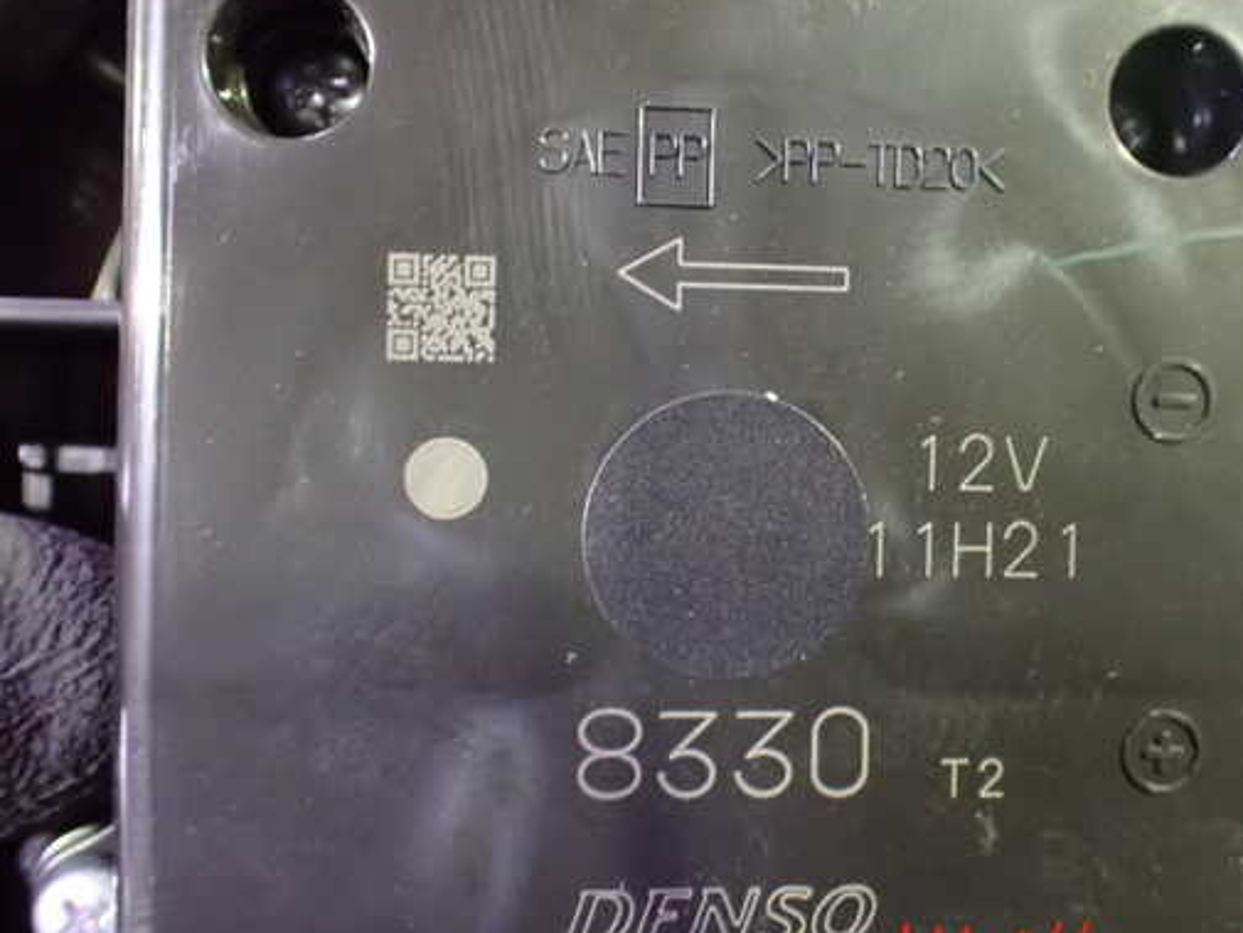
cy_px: 426
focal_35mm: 38
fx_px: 1365
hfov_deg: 48.8
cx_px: 719
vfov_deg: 37.7
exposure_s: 1/30
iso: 1600
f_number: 2.4
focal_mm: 5.79
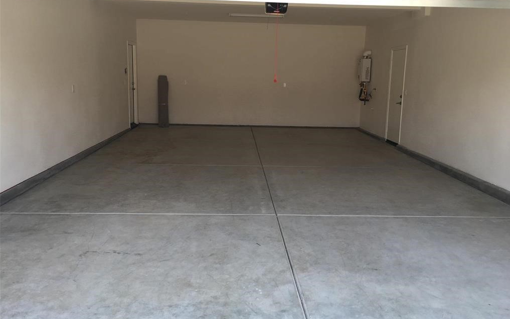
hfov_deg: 61.2
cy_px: 154
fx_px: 431
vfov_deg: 40.6
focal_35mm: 31
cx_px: 257
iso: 25
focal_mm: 4.15
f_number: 2.2
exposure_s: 1/158
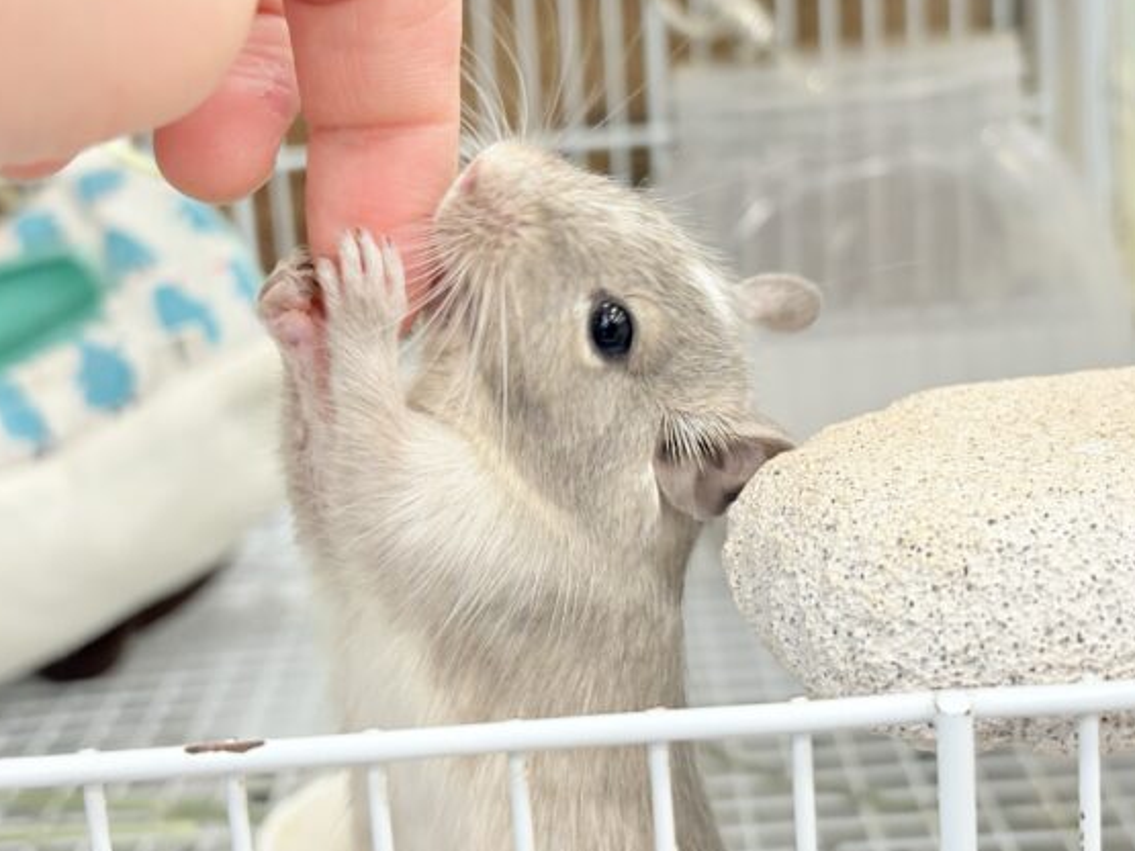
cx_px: 575
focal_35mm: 60
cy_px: 374
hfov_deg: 32.2
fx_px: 1967
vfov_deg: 24.4
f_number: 1.6
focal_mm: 5.96
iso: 100
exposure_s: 1/50
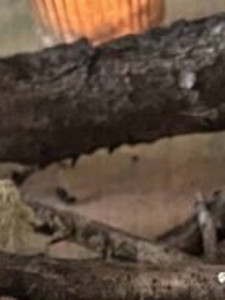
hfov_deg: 10.2
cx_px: 225
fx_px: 1257
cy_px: 271
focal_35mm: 145
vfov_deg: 13.5
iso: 500
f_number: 1.5
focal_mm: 5.7
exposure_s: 1/40
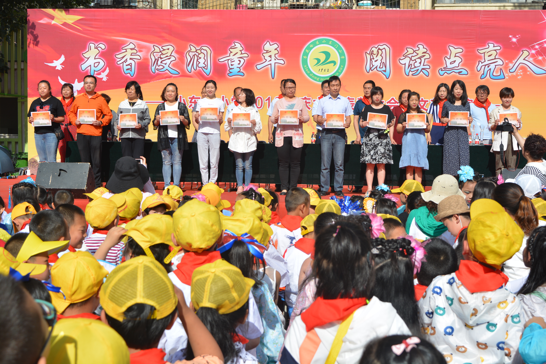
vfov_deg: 25.1
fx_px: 819
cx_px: 273
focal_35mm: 54
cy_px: 182
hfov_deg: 36.9
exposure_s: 1/320
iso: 100
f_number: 9
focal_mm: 36
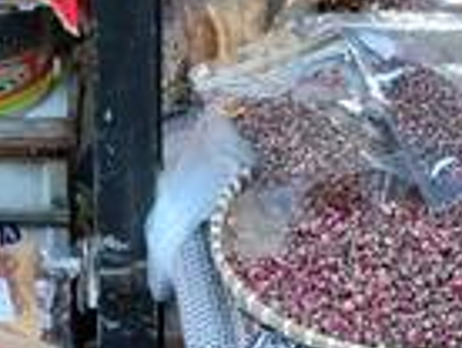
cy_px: -5
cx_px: 57
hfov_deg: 18.4
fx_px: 1404
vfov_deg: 13.9
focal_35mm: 105
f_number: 1.8
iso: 160
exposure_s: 1/33.3
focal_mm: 4.22
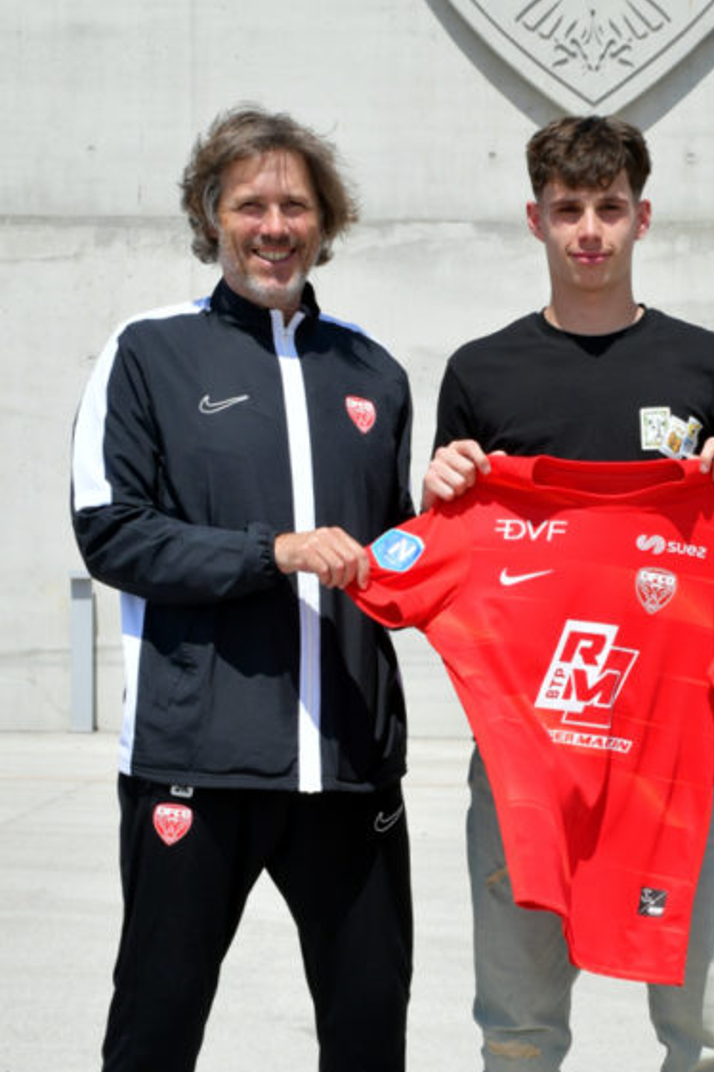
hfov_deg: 13.1
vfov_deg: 19.6
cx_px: 606
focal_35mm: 104
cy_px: 504
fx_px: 3094
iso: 100
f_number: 9
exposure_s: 1/320
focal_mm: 38
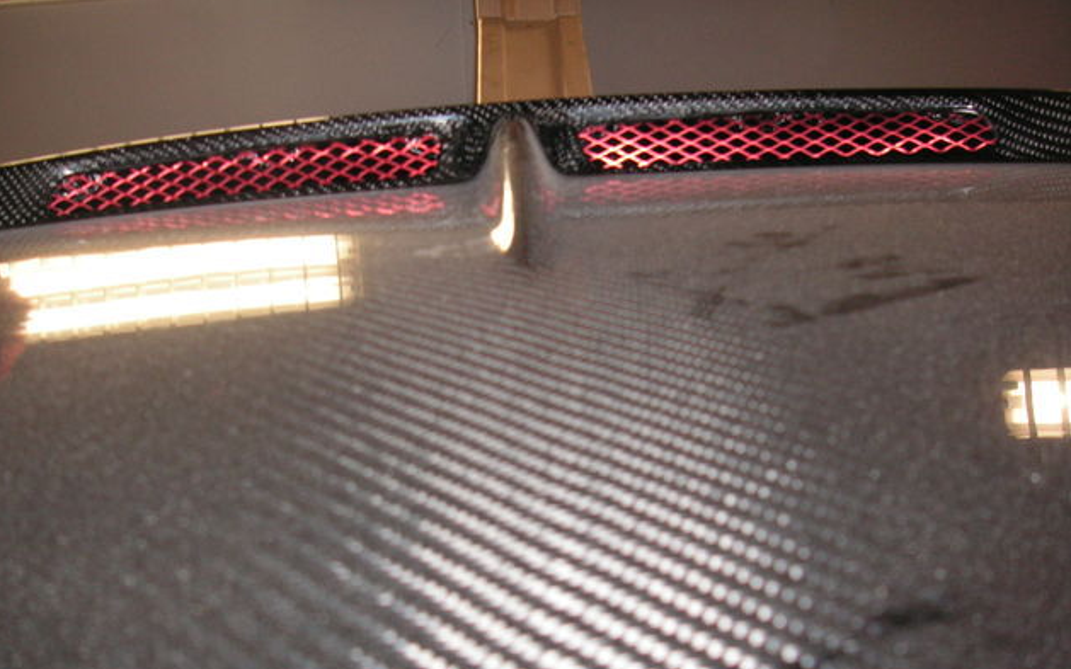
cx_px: 528
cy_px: 395
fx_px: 1197
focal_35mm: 41
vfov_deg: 31.2
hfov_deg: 48.2
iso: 160
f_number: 3.3
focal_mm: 6.3
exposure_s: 1/45
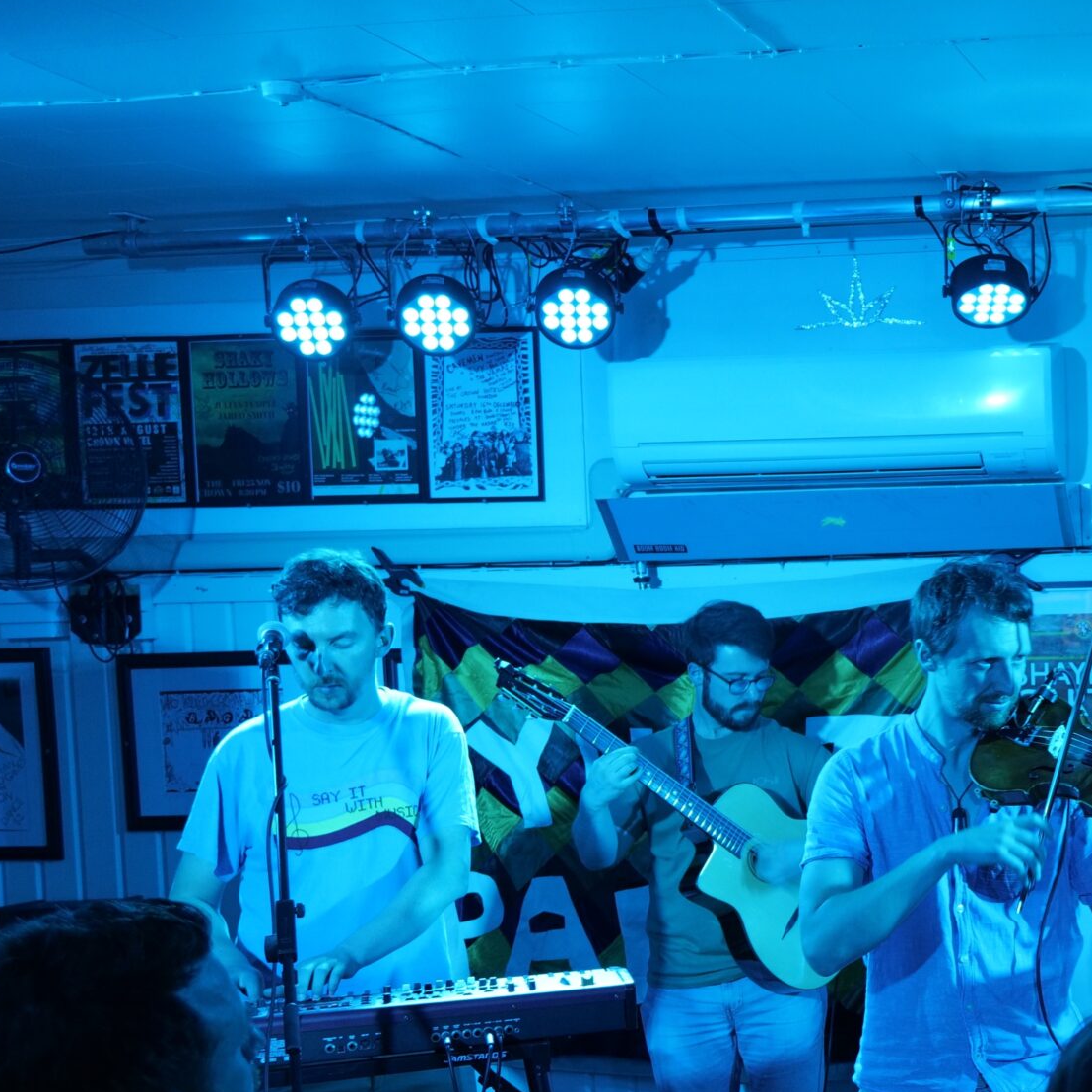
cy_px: 723
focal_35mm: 55
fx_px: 1963
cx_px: 1170
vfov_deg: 30.9
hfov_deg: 28.5
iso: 1600
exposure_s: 1/60
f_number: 4
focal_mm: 28
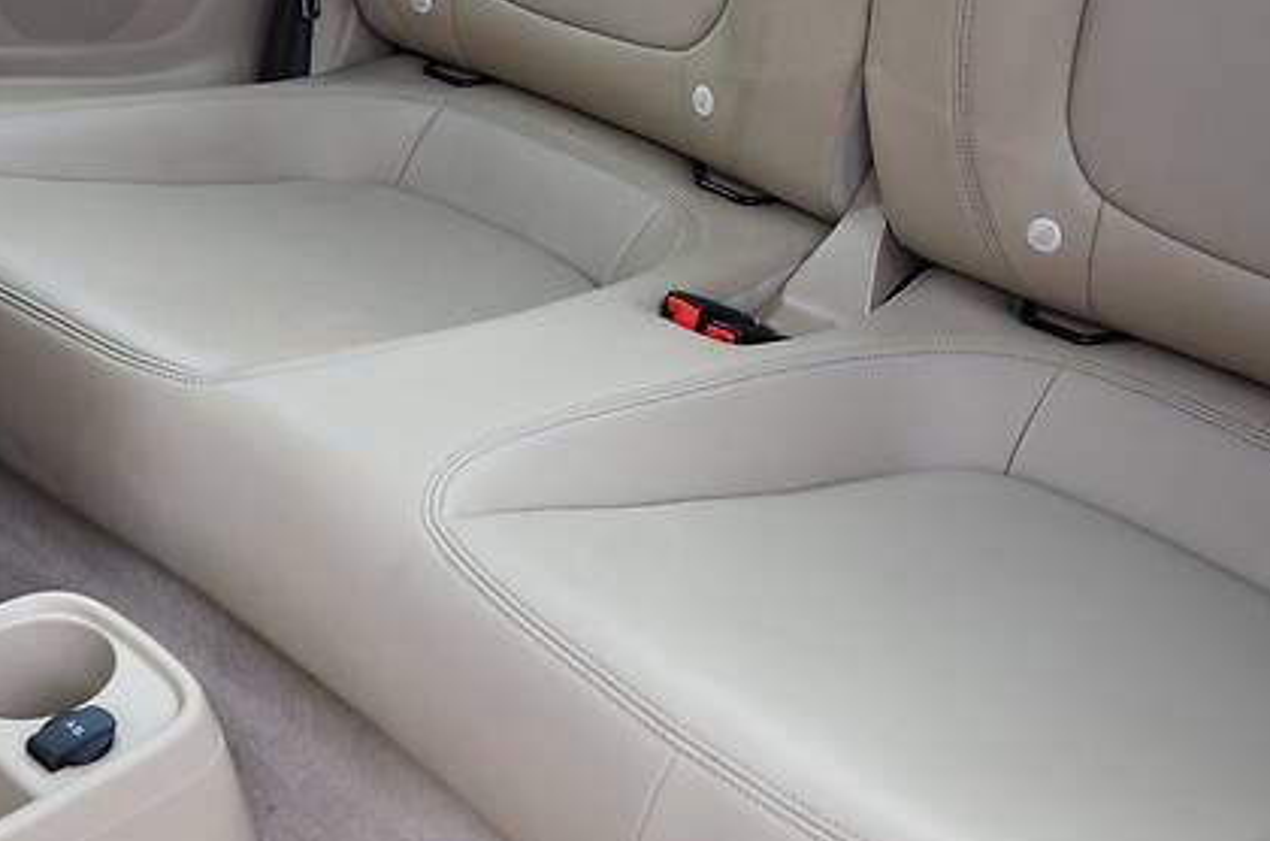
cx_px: 472
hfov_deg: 33.3
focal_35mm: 60
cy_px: 212
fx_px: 2110
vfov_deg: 22.3
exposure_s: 1/100
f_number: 5
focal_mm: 21
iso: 400
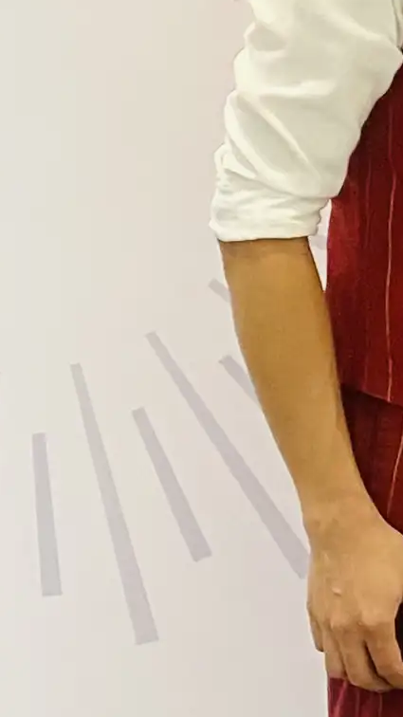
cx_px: 1267
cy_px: 70
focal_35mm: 151
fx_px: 2870
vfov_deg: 14.1
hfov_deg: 7.1
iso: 80
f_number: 1.8
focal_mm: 4.25
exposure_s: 1/60
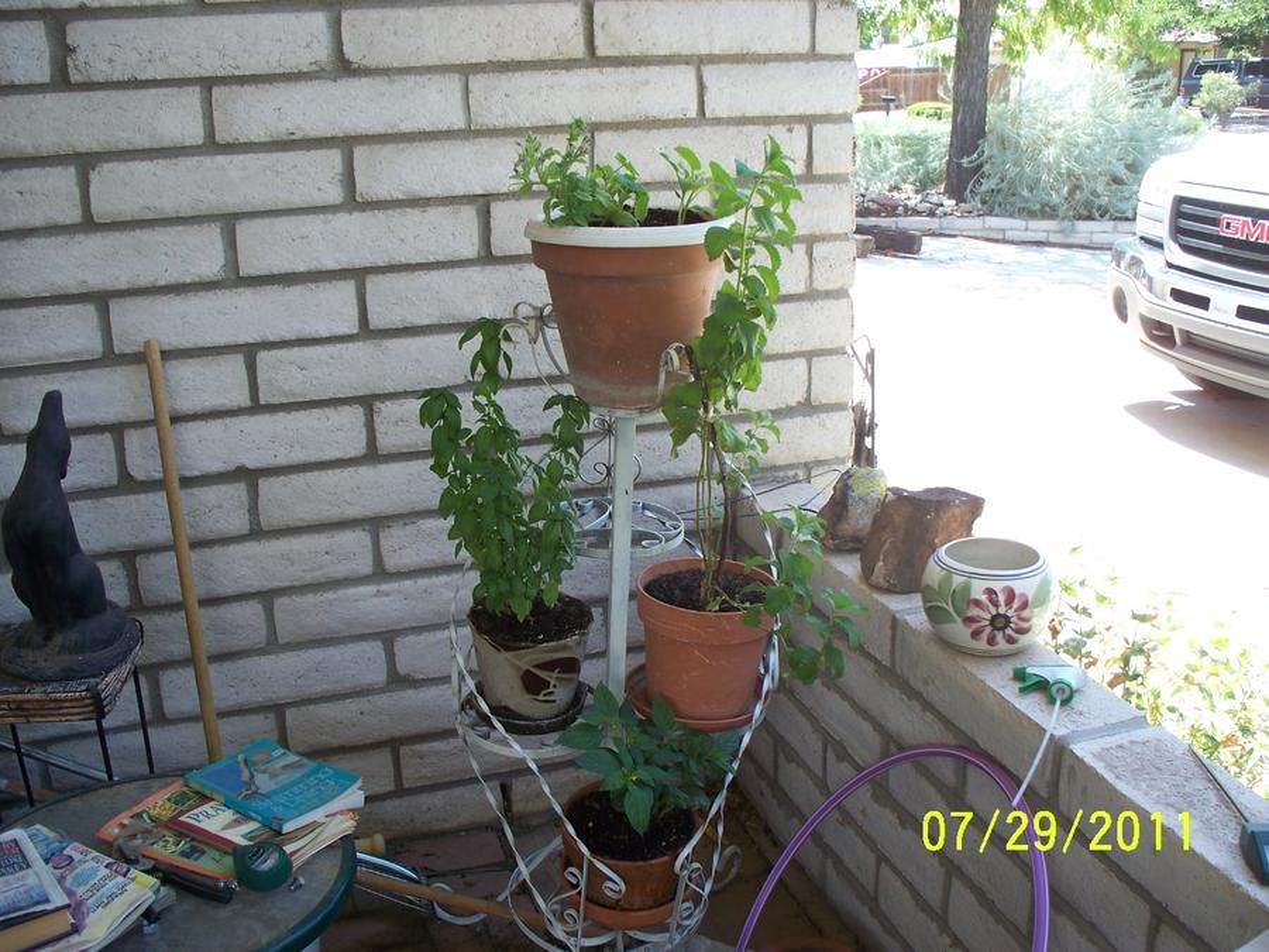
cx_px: 634
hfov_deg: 51.4
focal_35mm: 36
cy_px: 476
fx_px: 1320
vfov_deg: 39.7
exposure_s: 1/125
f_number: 2.8
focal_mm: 7.54
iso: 80
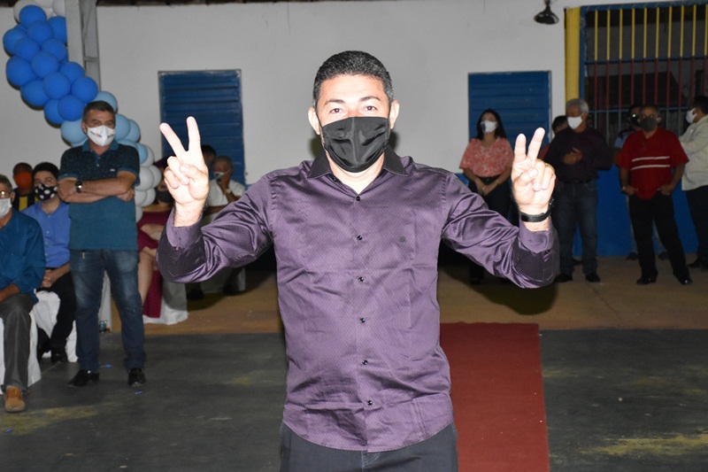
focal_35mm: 75
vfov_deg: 18.2
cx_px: 354
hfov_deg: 27.0
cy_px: 236
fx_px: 1475
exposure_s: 1/200
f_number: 5.6
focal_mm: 50
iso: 3200
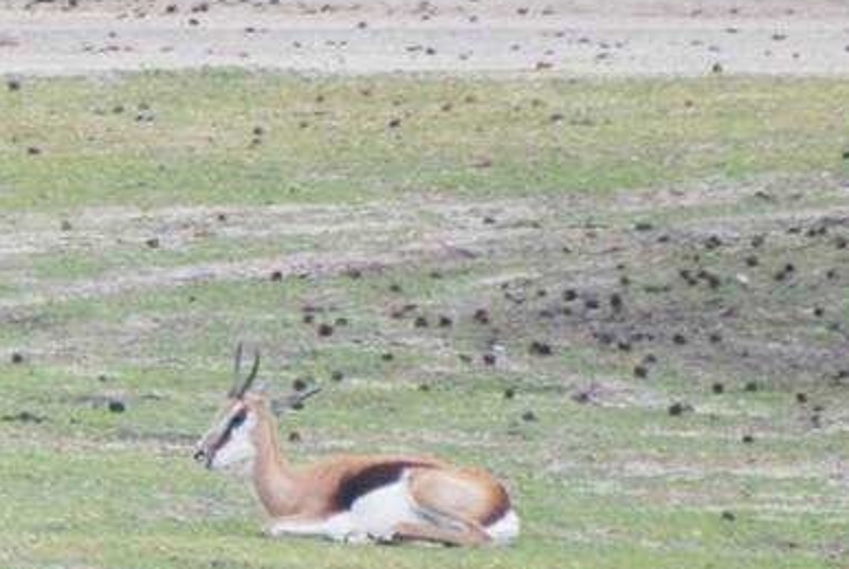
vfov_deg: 0.7
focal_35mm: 1863
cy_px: 478
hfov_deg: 1.1
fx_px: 44020
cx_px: -389
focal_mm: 300
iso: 250
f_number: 5.6
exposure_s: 1/500
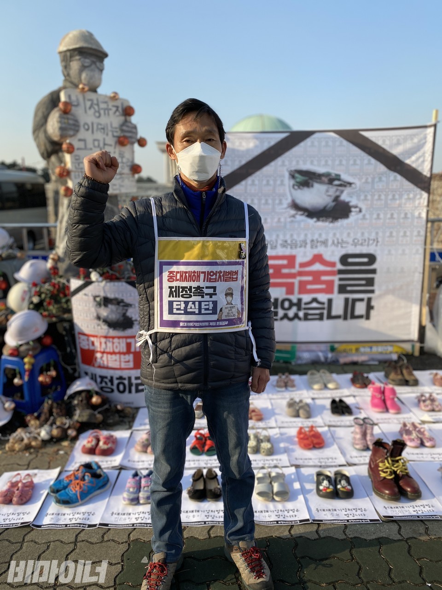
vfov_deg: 67.3
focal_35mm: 26
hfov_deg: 53.1
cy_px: 295
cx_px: 221
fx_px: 443
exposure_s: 1/1961
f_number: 1.8
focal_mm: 4.25
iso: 32
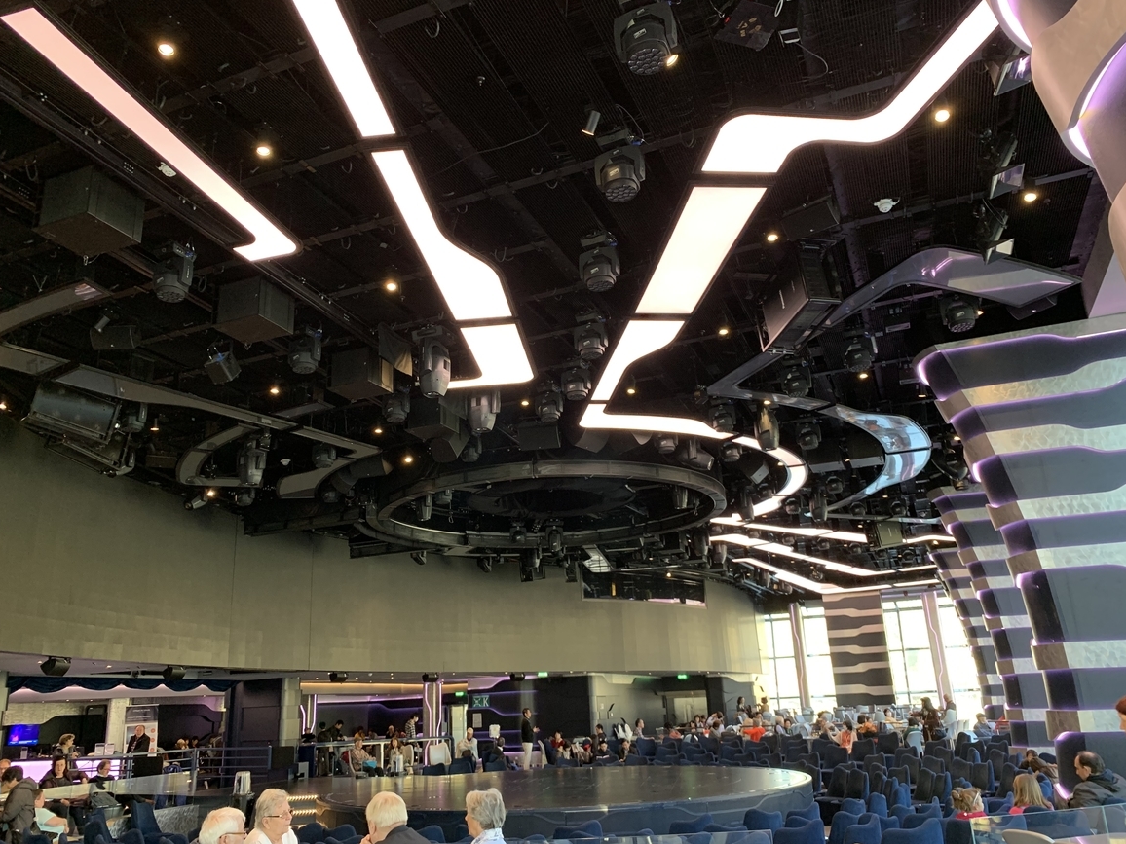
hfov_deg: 65.3
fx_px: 878
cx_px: 546
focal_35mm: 27
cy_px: 426
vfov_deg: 51.4
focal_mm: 4.25
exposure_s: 1/41
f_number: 1.8
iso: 125
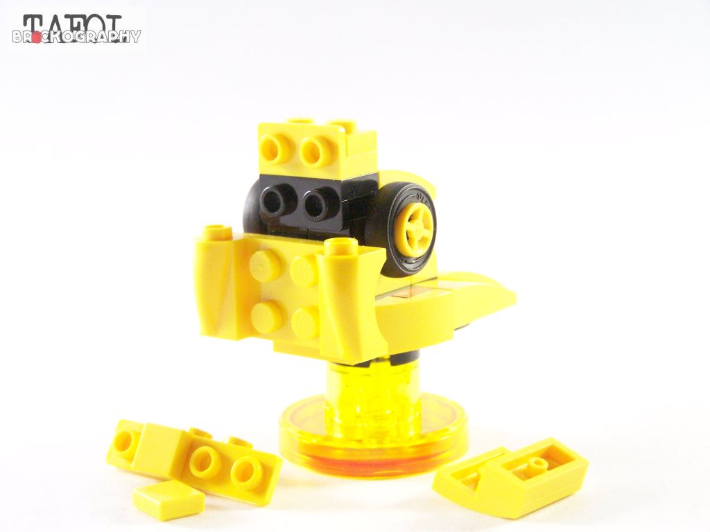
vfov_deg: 19.6
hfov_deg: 26.0
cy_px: 266
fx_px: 1538
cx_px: 355
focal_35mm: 75
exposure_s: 1/45
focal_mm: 12.4
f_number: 3.2
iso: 400
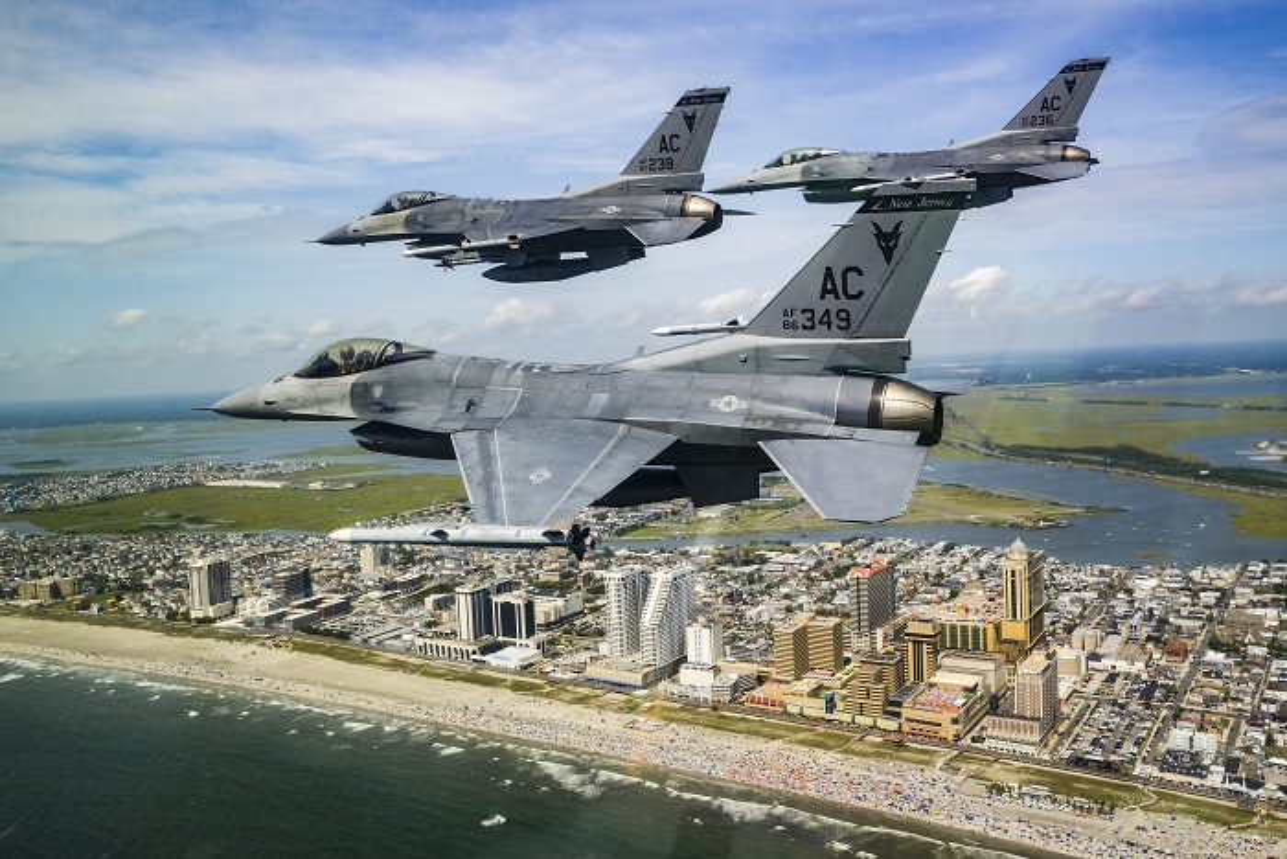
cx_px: 644
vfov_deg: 42.3
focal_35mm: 31
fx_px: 1108
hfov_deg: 60.3
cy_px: 430
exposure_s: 1/400
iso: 400
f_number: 16
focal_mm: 31
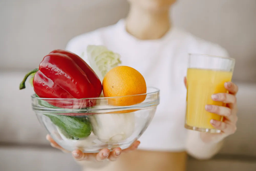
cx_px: 128
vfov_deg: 16.1
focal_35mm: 85
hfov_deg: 23.9
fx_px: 604
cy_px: 86
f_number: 2.5
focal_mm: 85
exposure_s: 1/640
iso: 500
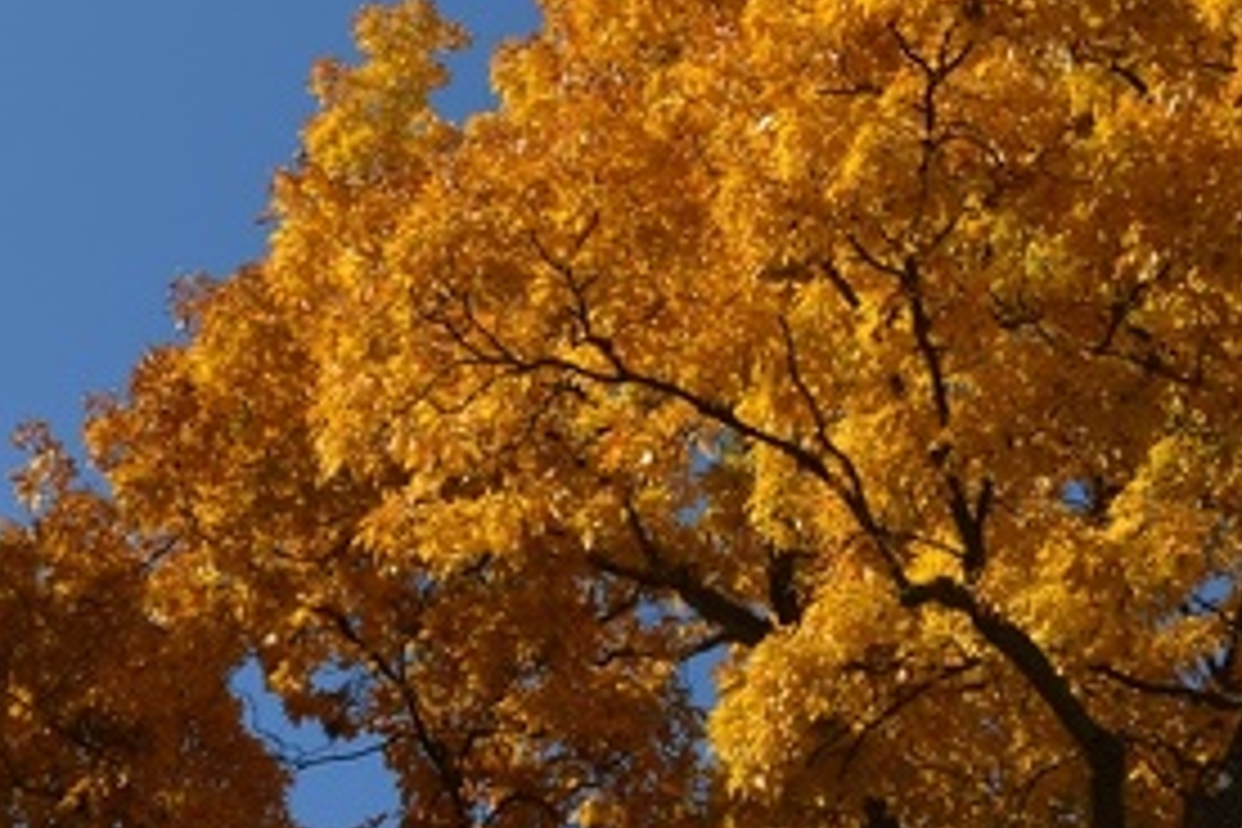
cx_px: 1048
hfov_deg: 19.6
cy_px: -76
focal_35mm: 103
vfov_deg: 13.0
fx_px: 3553
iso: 110
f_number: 8
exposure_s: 1/250
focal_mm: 24
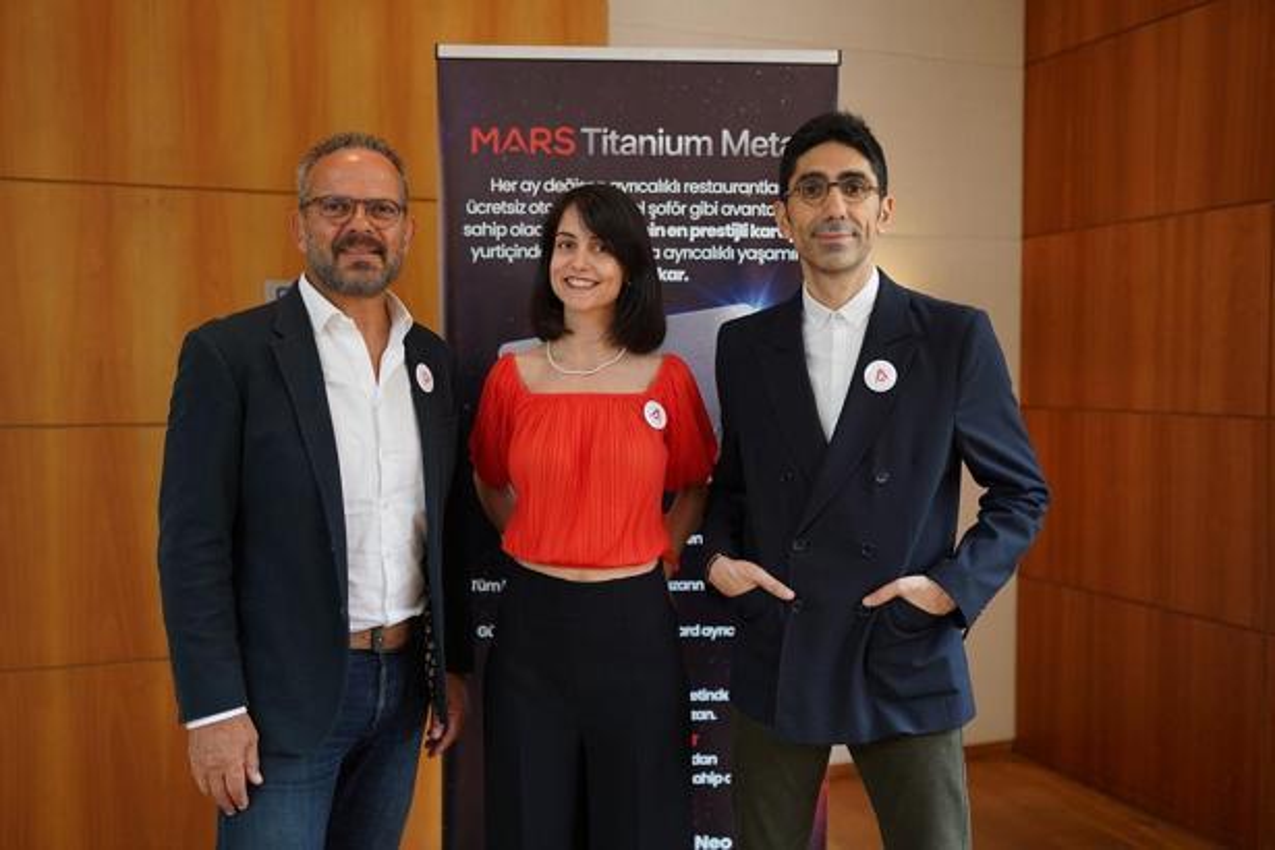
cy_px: 425
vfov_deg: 37.9
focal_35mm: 35
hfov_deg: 54.4
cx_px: 638
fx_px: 1239
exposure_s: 1/160
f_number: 1.6
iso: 100
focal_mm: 35
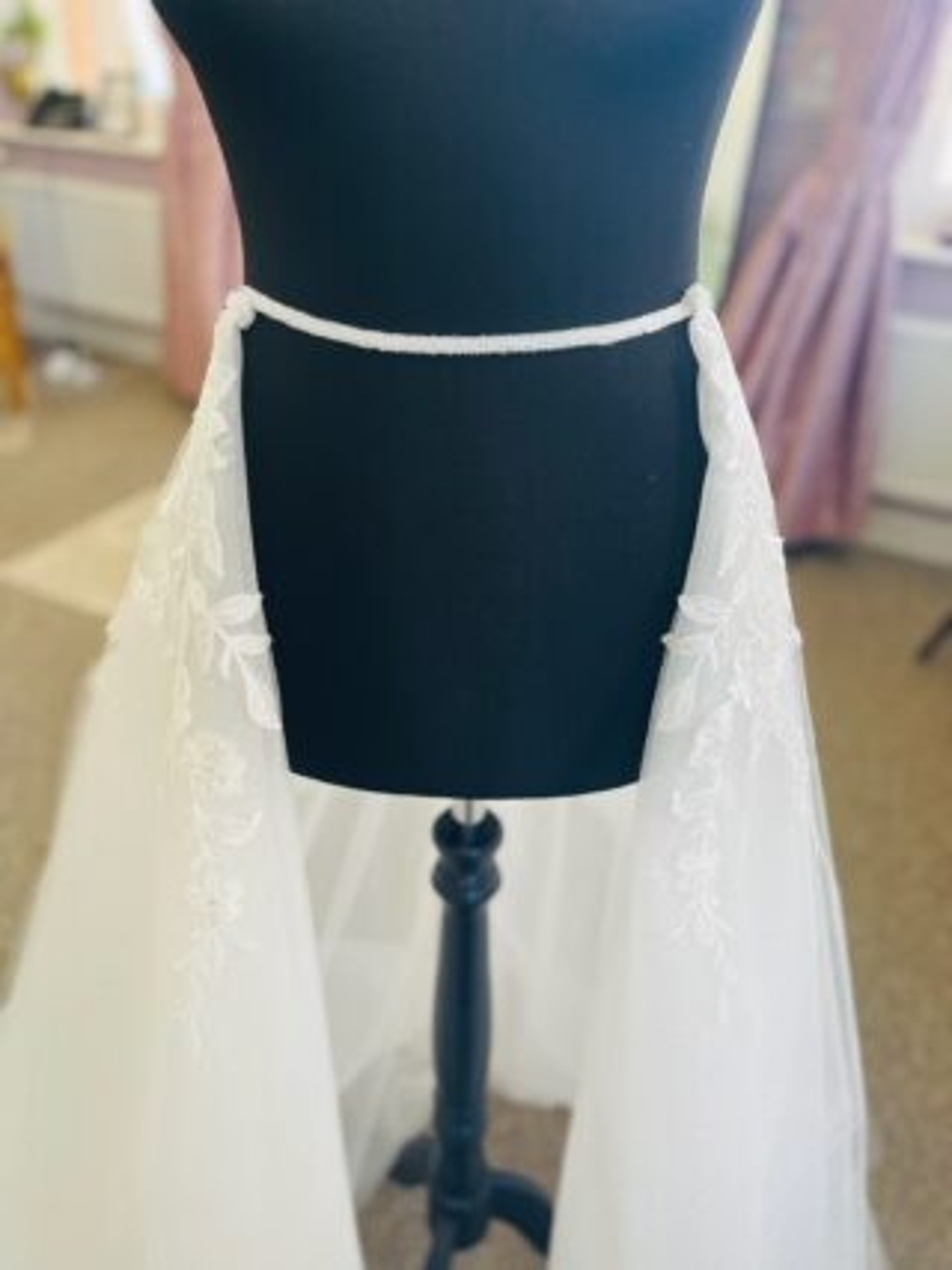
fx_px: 954
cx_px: 476
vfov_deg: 67.3
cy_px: 635
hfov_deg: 53.0
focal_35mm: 26
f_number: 1.6
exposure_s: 1/121
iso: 64
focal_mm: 5.1
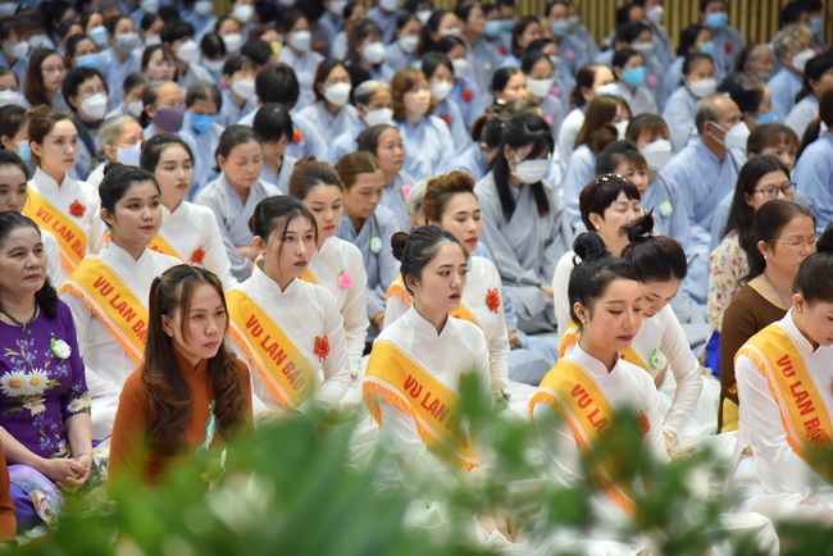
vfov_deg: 11.4
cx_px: 416
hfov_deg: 17.1
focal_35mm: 120
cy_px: 278
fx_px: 2778
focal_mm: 120
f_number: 4
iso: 1250
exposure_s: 1/100
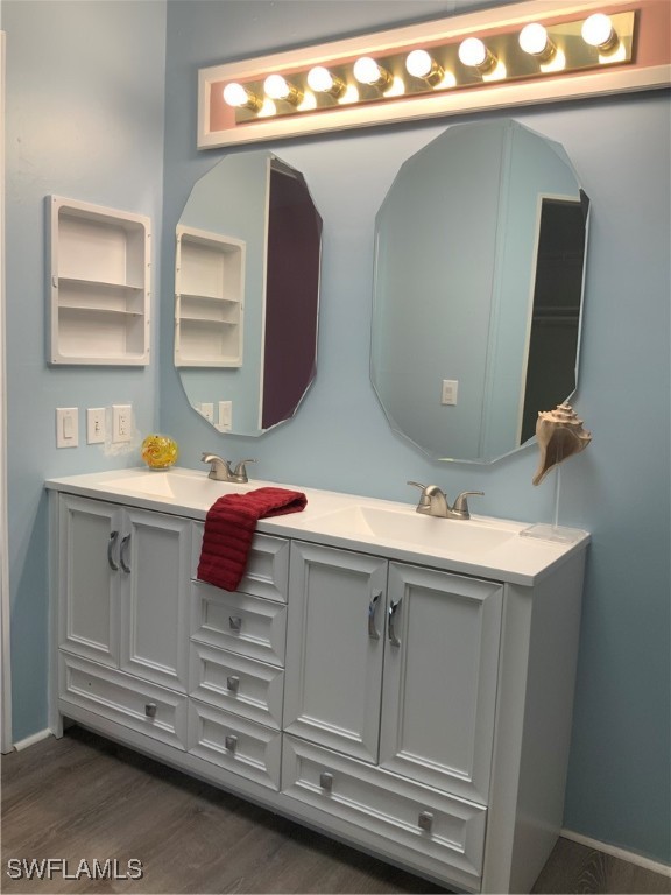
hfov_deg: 48.2
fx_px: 750
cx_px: 336
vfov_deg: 61.7
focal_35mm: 29
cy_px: 448
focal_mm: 3
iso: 50
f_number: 1.8
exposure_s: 1/120
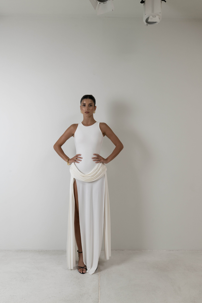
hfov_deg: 53.1
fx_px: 202
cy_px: 152
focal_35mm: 24
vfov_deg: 73.7
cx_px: 101
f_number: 9
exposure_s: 1/200
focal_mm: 24
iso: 250
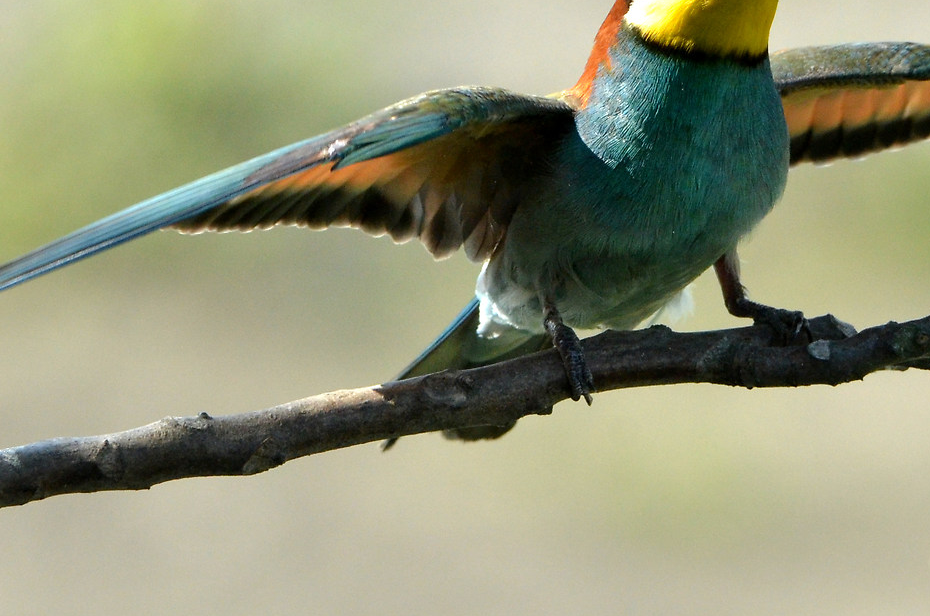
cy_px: 60
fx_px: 29931
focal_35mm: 1161
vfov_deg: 1.2
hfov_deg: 1.8
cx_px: 624
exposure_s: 1/1000
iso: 720
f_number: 10
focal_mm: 300
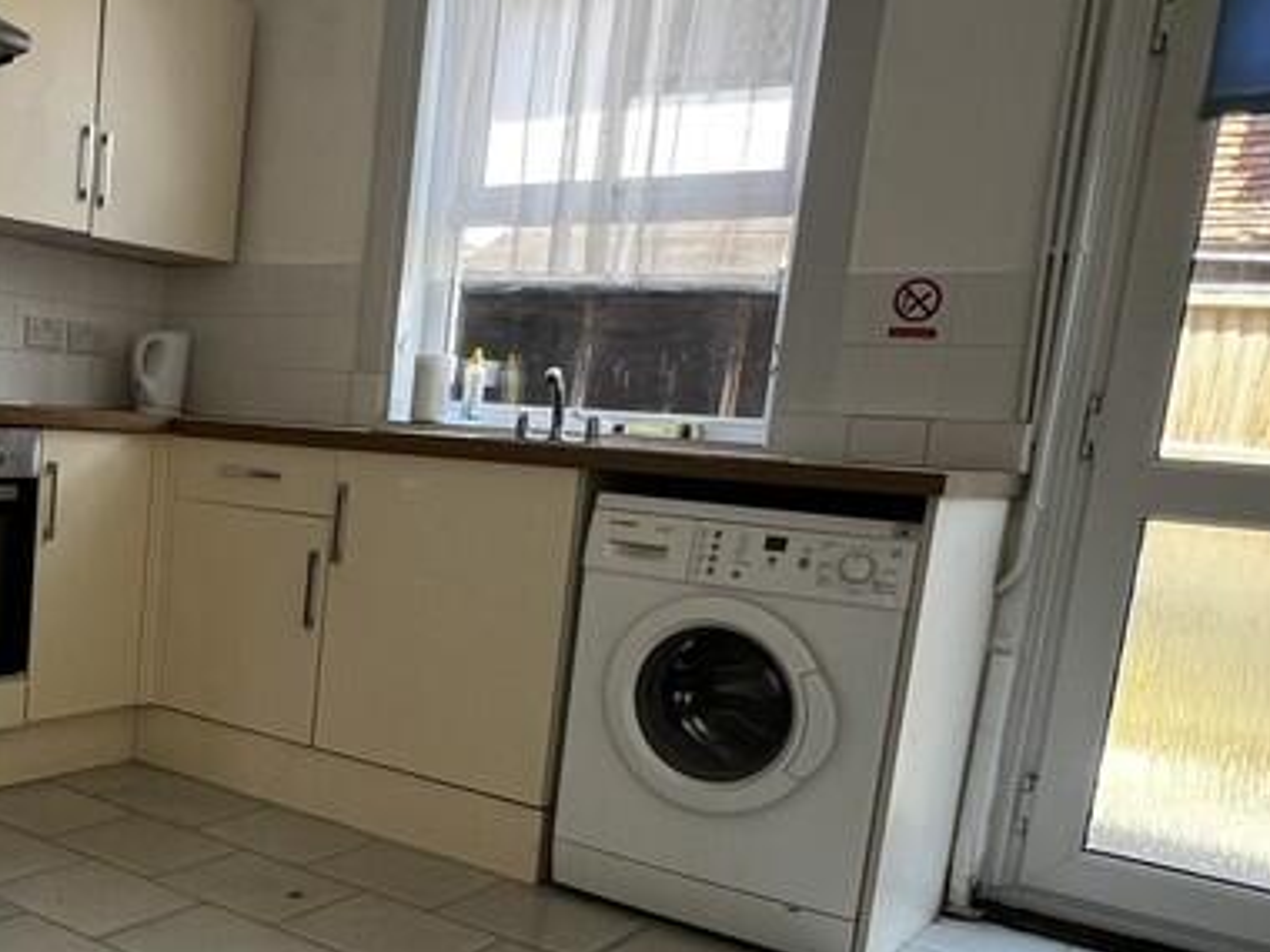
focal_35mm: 35
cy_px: 638
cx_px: 147
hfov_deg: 47.7
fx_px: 1284
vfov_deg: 40.2
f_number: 1.8
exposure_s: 1/99
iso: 100
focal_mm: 1.57
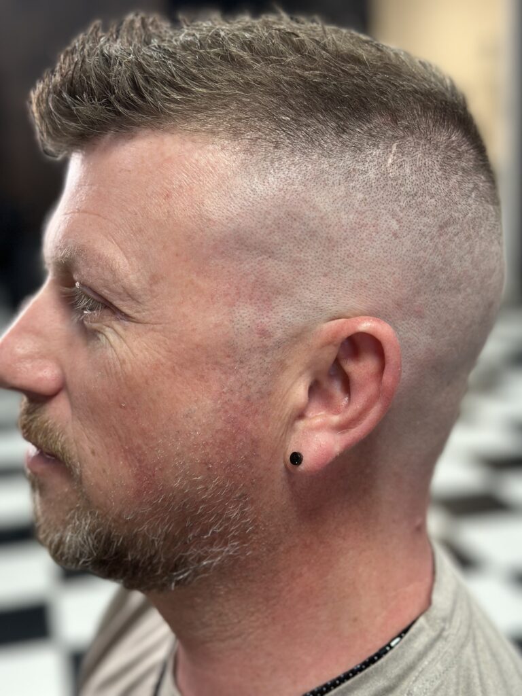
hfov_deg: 30.3
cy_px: 348
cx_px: 261
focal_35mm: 48
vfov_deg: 39.7
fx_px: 965
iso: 160
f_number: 1.78
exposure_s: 1/60
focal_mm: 6.86
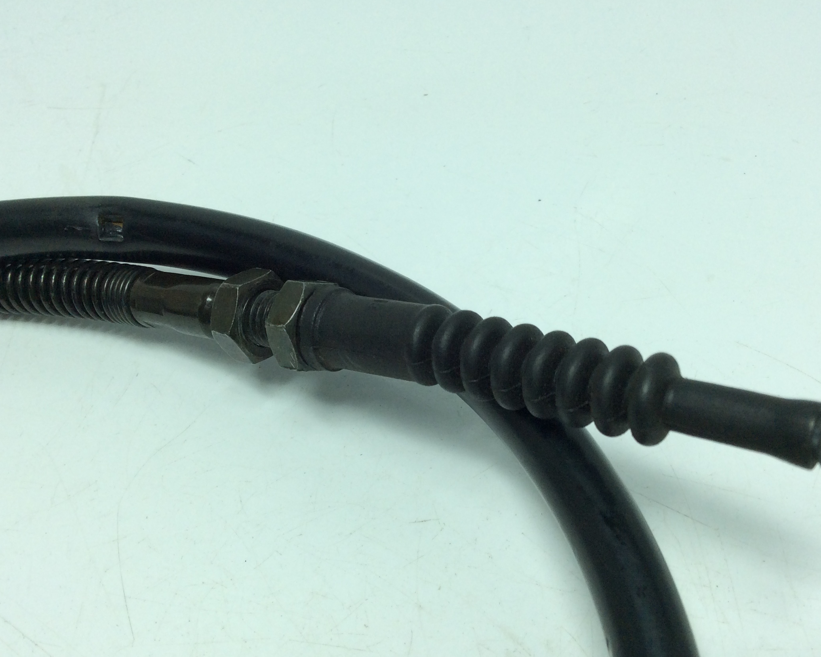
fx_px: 948
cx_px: 423
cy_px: 334
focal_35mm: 39
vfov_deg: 38.2
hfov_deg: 46.8
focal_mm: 3.3
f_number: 2.4
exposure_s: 1/520
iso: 32
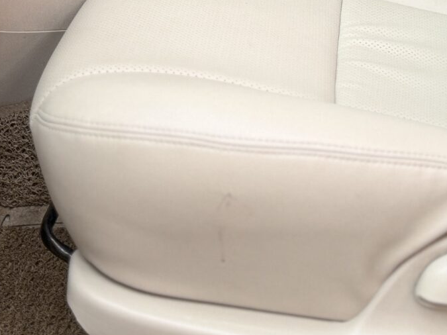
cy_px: -238
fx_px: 1175
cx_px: 340
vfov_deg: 14.6
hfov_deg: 21.3
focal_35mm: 91
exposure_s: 1/50
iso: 160
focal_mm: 6.76
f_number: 1.78
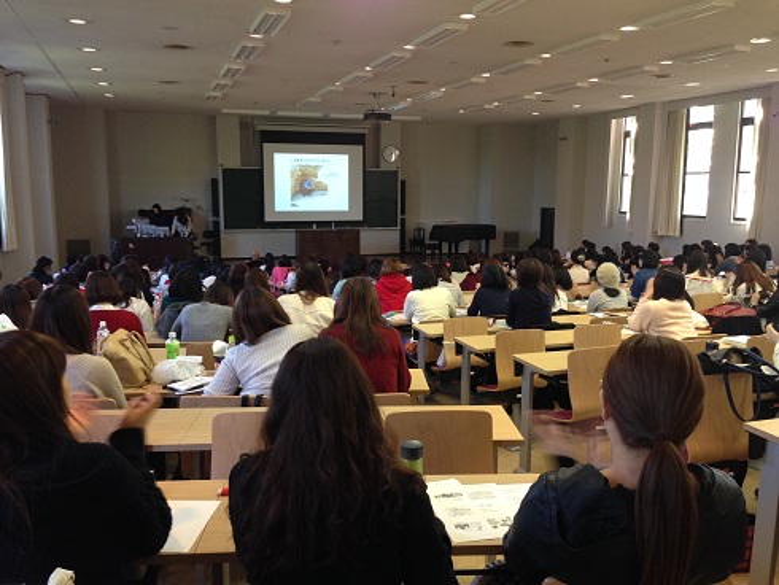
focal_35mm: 33
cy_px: 292
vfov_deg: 43.0
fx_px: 743
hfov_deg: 55.3
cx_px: 390
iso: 100
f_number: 2.4
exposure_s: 1/20
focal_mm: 4.12
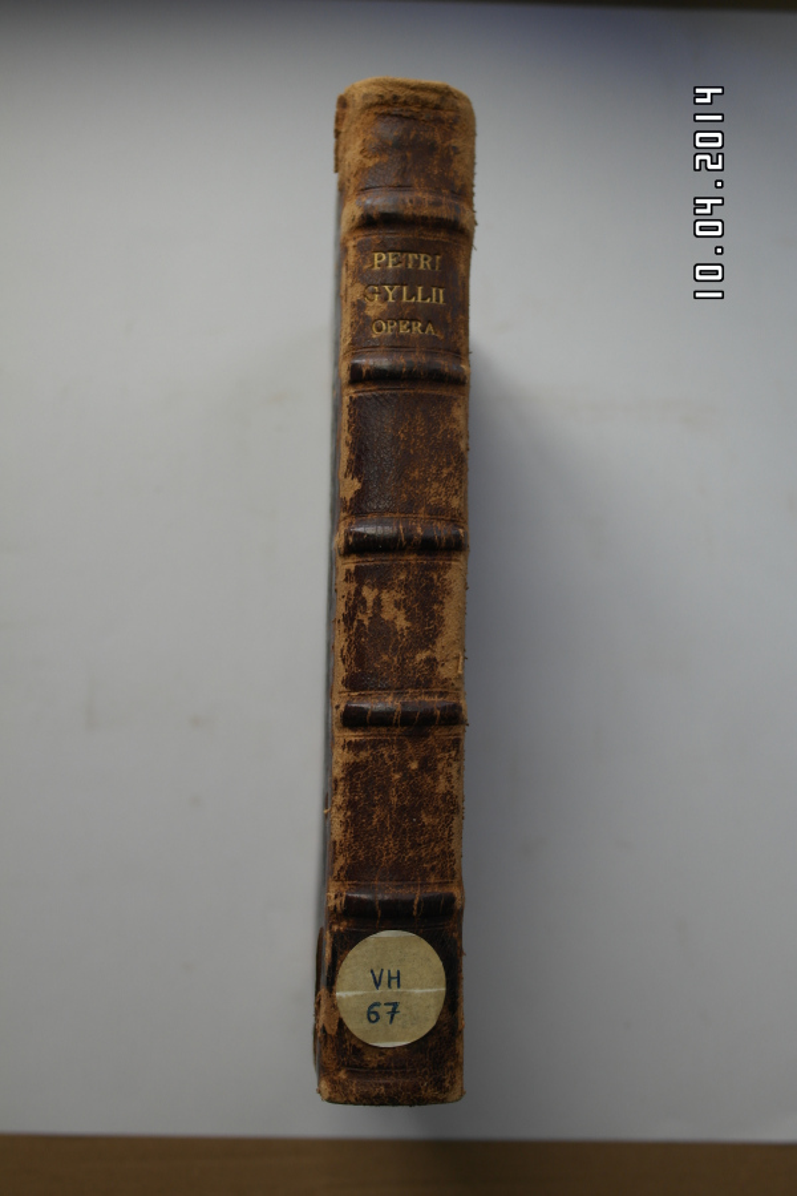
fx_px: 1328
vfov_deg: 48.5
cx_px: 398
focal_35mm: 40
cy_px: 598
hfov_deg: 33.4
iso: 200
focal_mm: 26
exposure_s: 1/40
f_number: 4
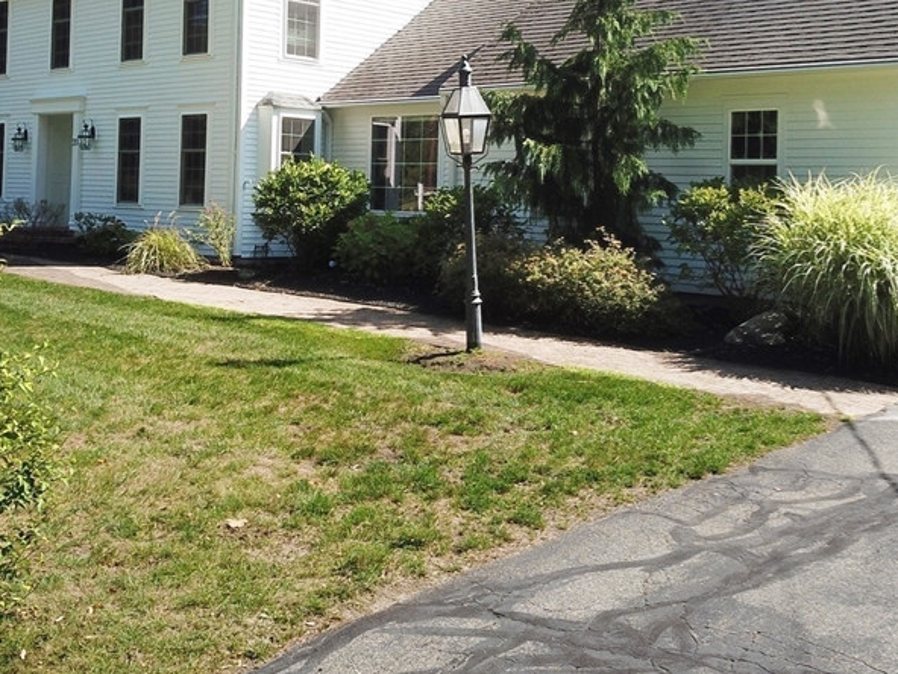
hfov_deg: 42.1
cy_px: 173
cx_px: 432
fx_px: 1167
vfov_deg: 31.6
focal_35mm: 45
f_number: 2.2
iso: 100
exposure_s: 1/800
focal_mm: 4.73
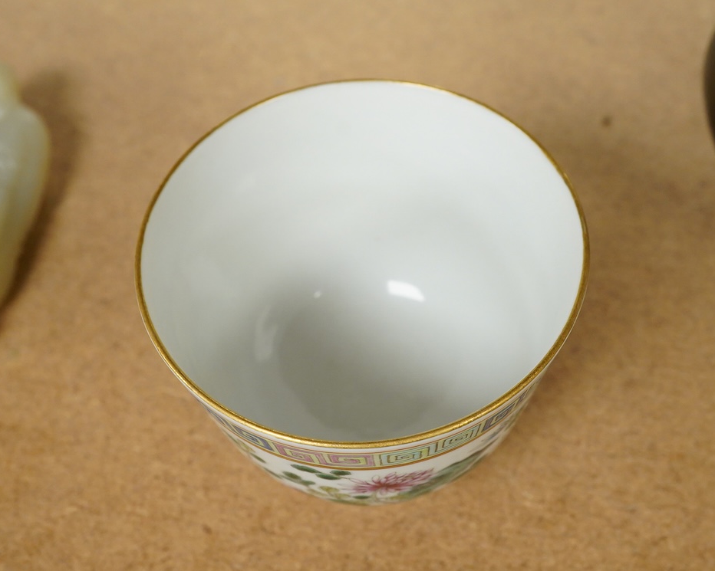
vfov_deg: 29.7
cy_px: 286
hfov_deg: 36.7
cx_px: 377
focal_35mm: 51
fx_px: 1079
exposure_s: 1/100
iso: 2500
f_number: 7.1
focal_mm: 30
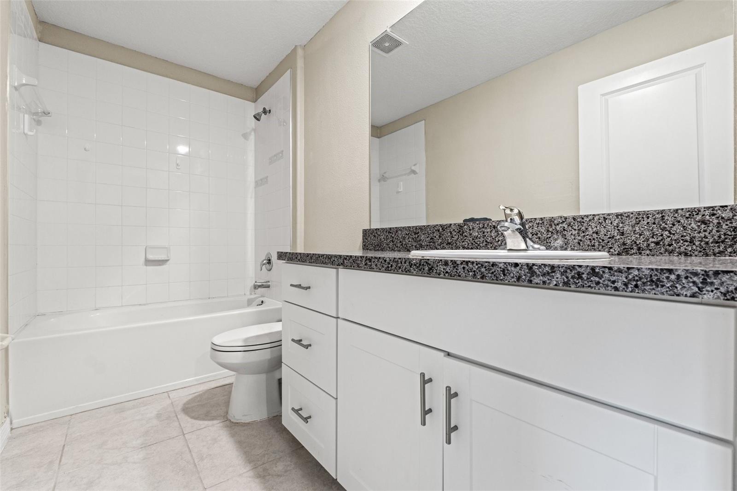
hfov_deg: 100.4
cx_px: 368
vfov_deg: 77.3
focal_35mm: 15
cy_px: 246
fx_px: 307
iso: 400
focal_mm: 10
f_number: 8
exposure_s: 1/2
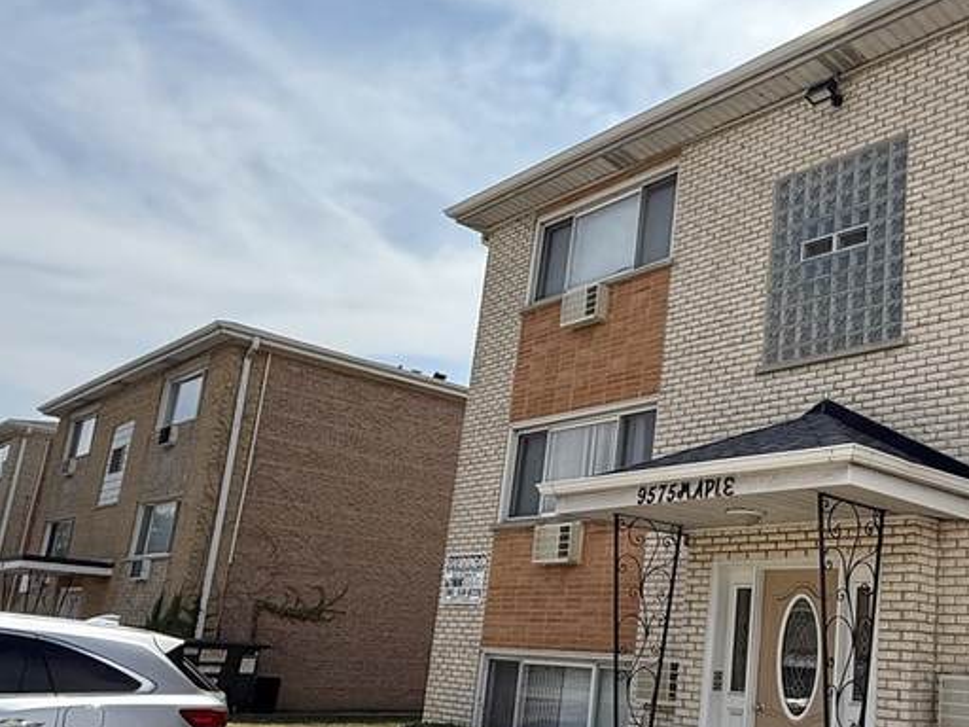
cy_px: 445
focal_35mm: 35
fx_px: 980
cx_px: 833
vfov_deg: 40.5
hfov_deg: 48.3
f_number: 2.2
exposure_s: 1/2506
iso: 64
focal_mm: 2.22
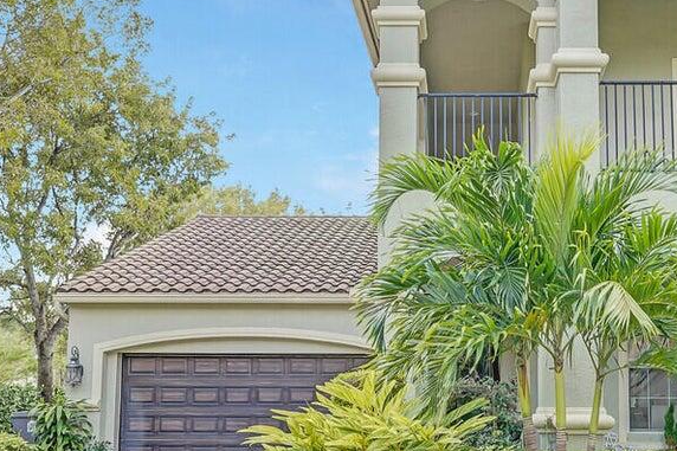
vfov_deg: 30.8
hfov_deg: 44.4
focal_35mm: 43
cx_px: 481
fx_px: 808
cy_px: 322
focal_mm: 16
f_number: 11
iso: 320
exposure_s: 1/60
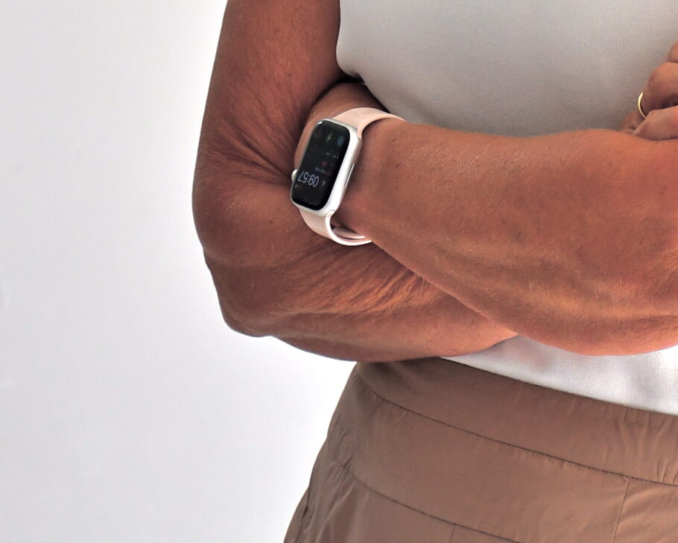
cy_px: -225
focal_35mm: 206
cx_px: 588
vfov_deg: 7.4
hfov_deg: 9.3
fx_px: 4134
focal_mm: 52
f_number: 4.8
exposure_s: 1/250
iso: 800
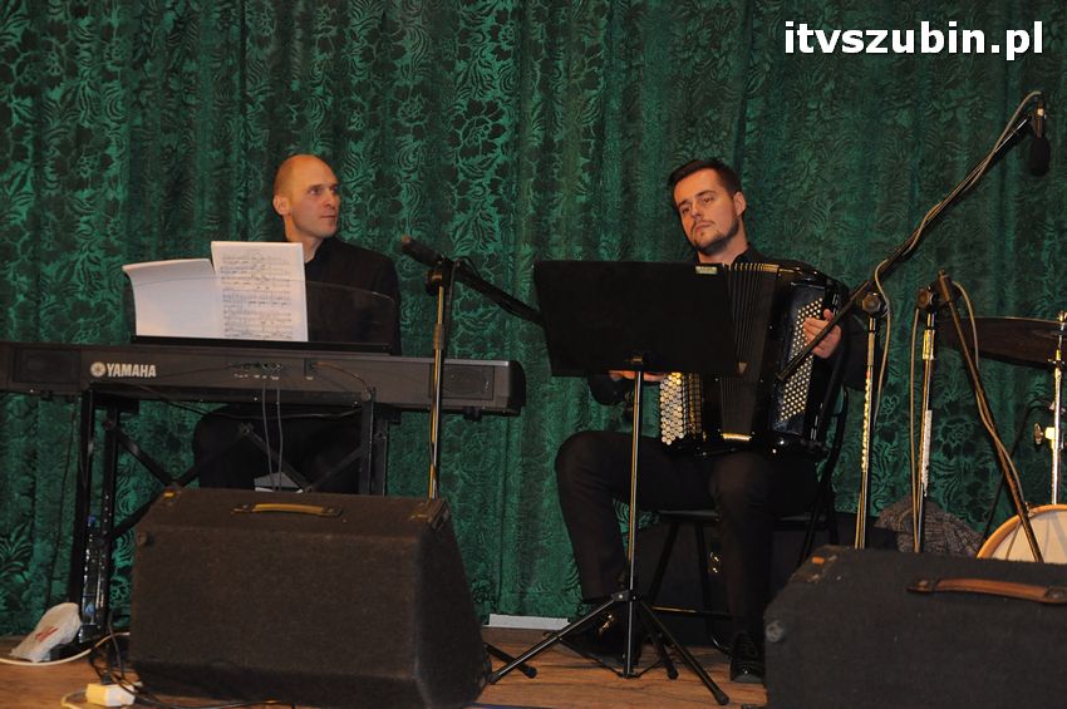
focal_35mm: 75
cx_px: 534
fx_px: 2221
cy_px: 354
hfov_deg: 27.0
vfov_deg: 18.1
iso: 1600
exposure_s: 1/60
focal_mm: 50
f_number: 5
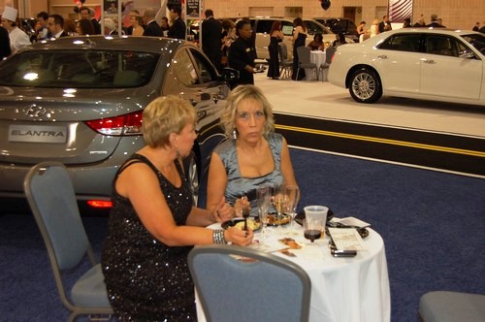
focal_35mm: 48
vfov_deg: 28.0
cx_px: 242
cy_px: 161
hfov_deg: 41.2
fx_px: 646
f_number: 4.5
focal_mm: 32
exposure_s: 1/60
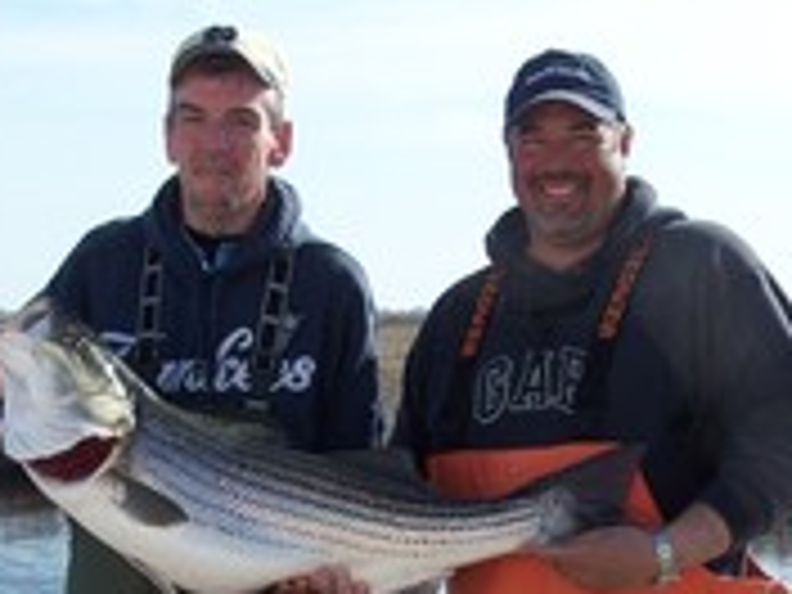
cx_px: 398
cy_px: 596
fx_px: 1968
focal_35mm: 86
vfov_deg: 16.8
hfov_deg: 22.8
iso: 80
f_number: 4
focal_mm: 6.3
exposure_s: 1/750
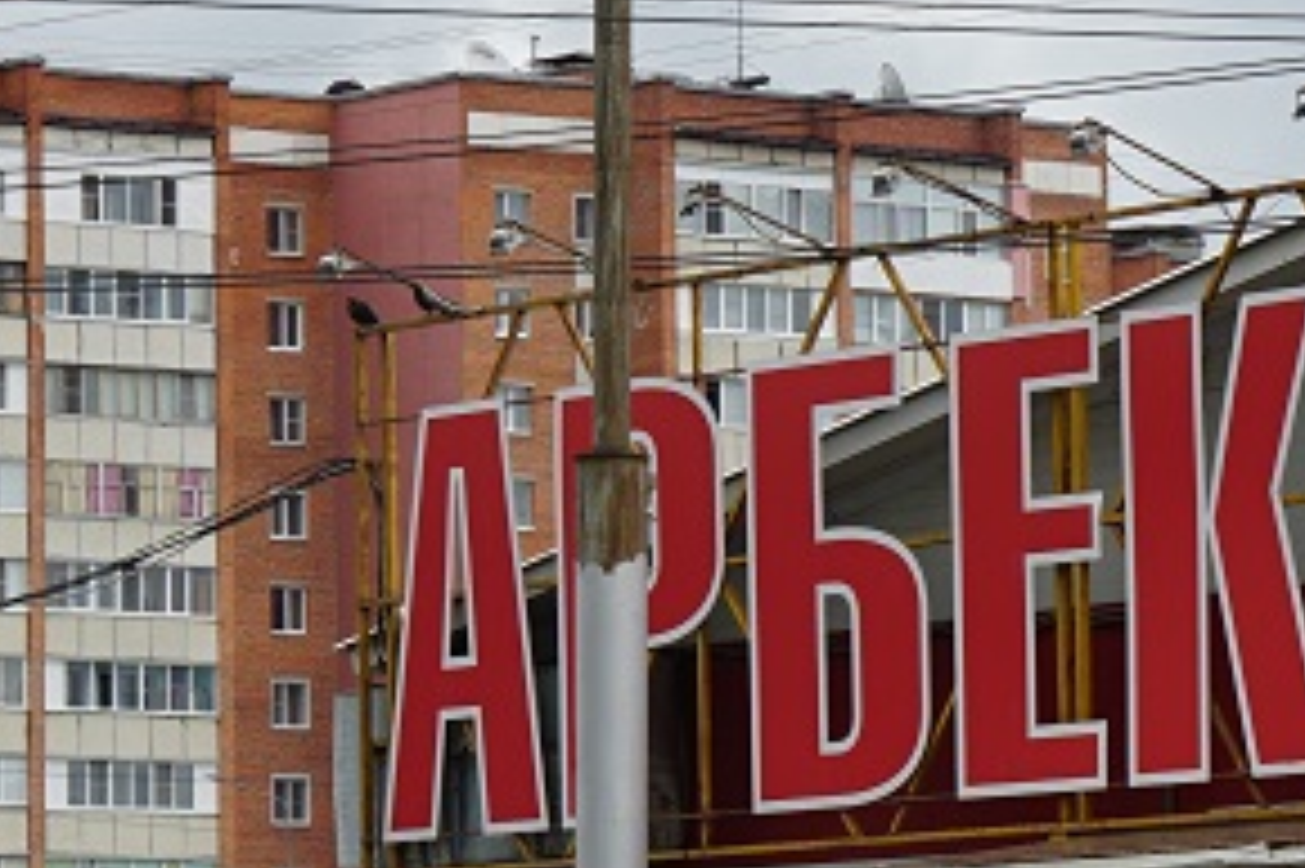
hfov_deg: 8.5
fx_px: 8731
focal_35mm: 241
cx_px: 891
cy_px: 490
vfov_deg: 5.7
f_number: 8
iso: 100
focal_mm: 70
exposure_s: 1/125
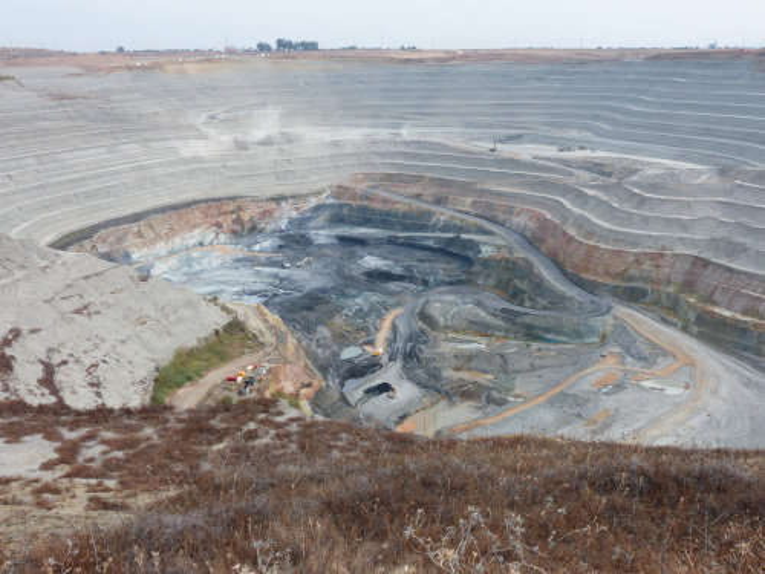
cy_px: 287
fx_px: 884
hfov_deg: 46.8
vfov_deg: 36.0
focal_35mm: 40
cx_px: 382
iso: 100
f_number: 4
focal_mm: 7.1
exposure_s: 1/320
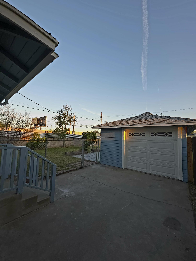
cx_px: 98
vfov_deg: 106.2
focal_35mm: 13
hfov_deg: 89.9
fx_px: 98
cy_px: 130
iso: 32
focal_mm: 2.2
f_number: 1.9
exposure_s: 1/120
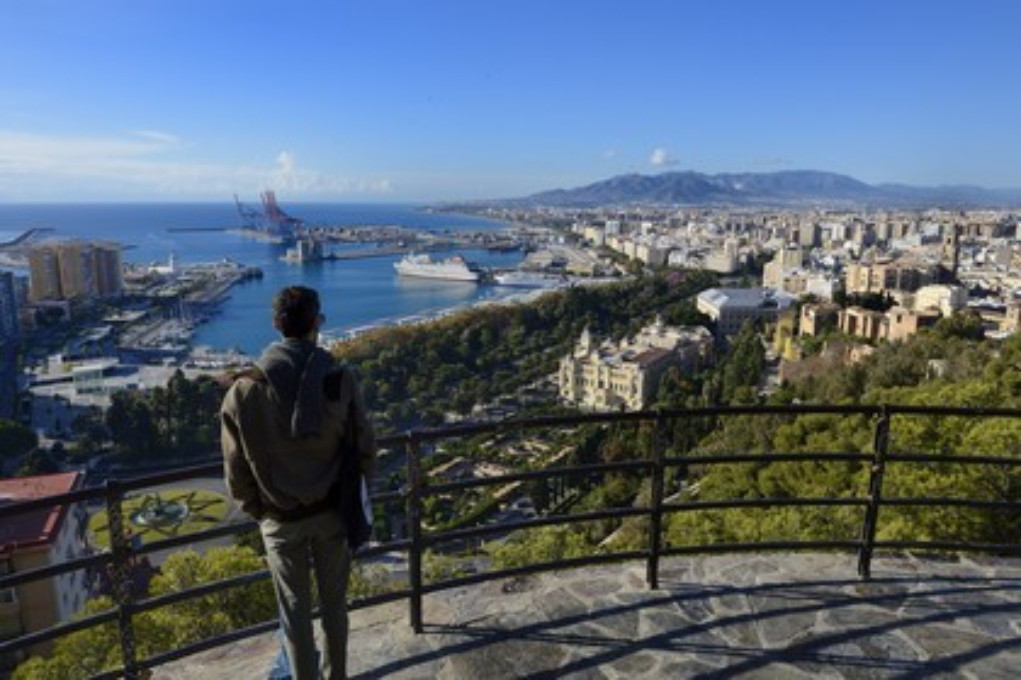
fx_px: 681
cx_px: 510
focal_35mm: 24
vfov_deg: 53.1
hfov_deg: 73.7
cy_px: 340
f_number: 10
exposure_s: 1/250
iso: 200
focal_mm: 24
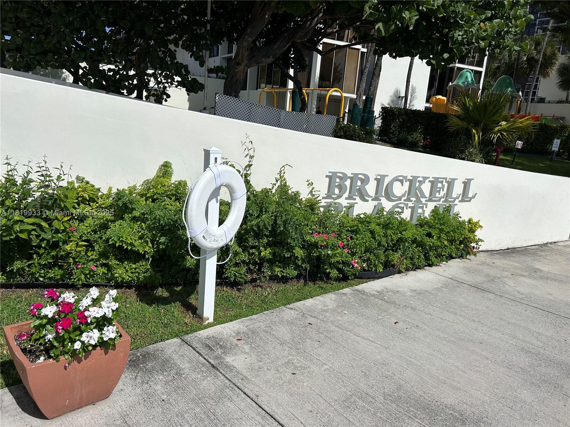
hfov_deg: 67.3
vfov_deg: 53.1
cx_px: 285
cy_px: 214
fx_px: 428
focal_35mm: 26
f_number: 1.5
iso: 50
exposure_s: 1/12658
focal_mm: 5.7
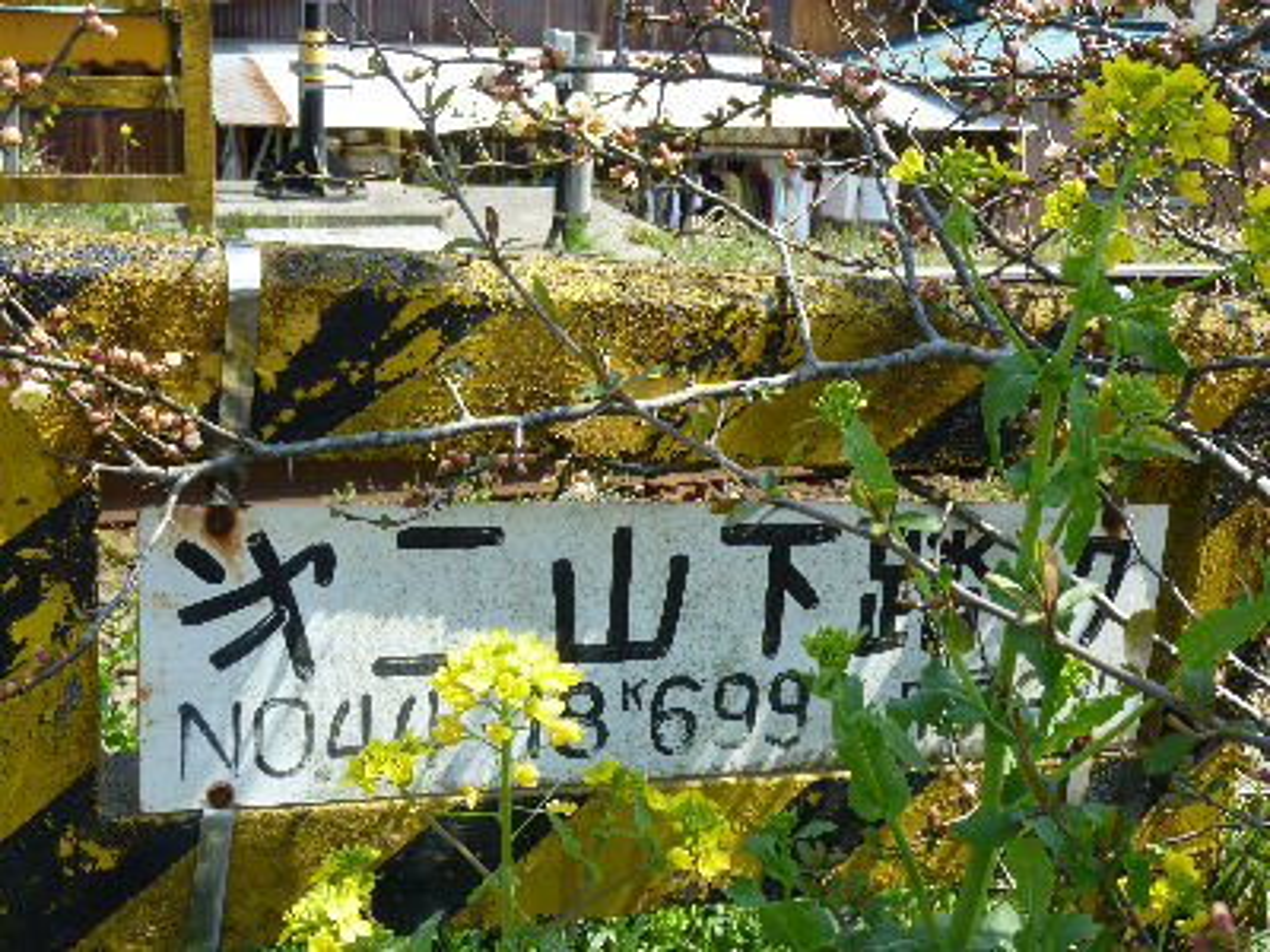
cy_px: 476
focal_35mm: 40
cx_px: 635
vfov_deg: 36.0
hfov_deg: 46.8
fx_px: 1468
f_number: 4
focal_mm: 7.2
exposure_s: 1/200
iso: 80
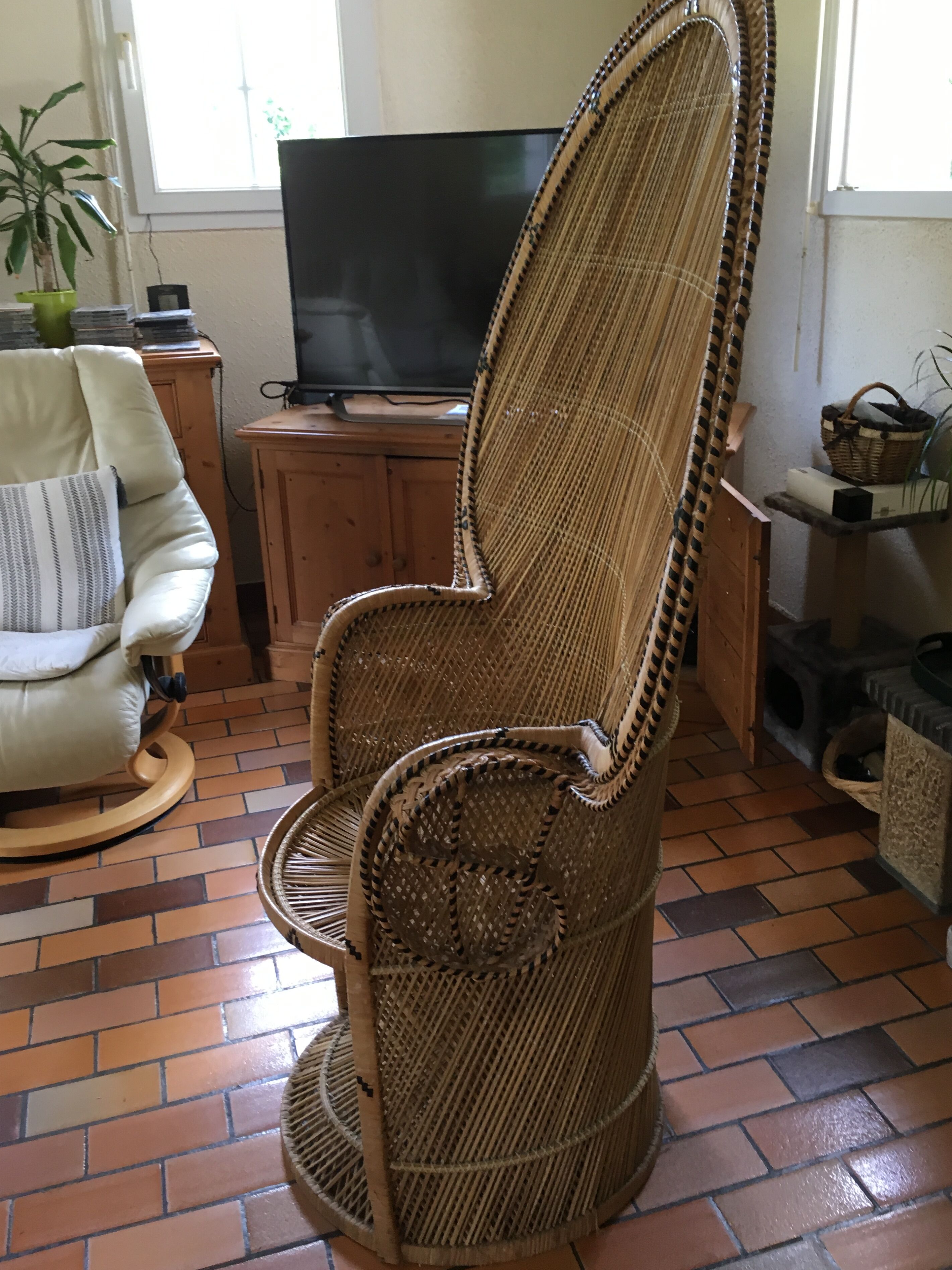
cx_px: 502
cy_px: 602
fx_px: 1137
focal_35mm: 31
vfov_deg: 58.3
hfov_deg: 45.4
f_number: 2.2
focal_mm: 4.15
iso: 100
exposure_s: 1/33
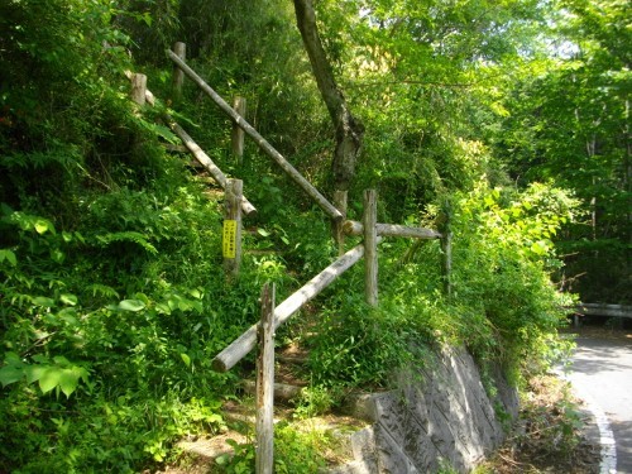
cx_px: 316
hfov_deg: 56.8
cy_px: 237
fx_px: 584
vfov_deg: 44.2
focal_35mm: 32
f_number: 2.9
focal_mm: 5.7
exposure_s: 1/160
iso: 100
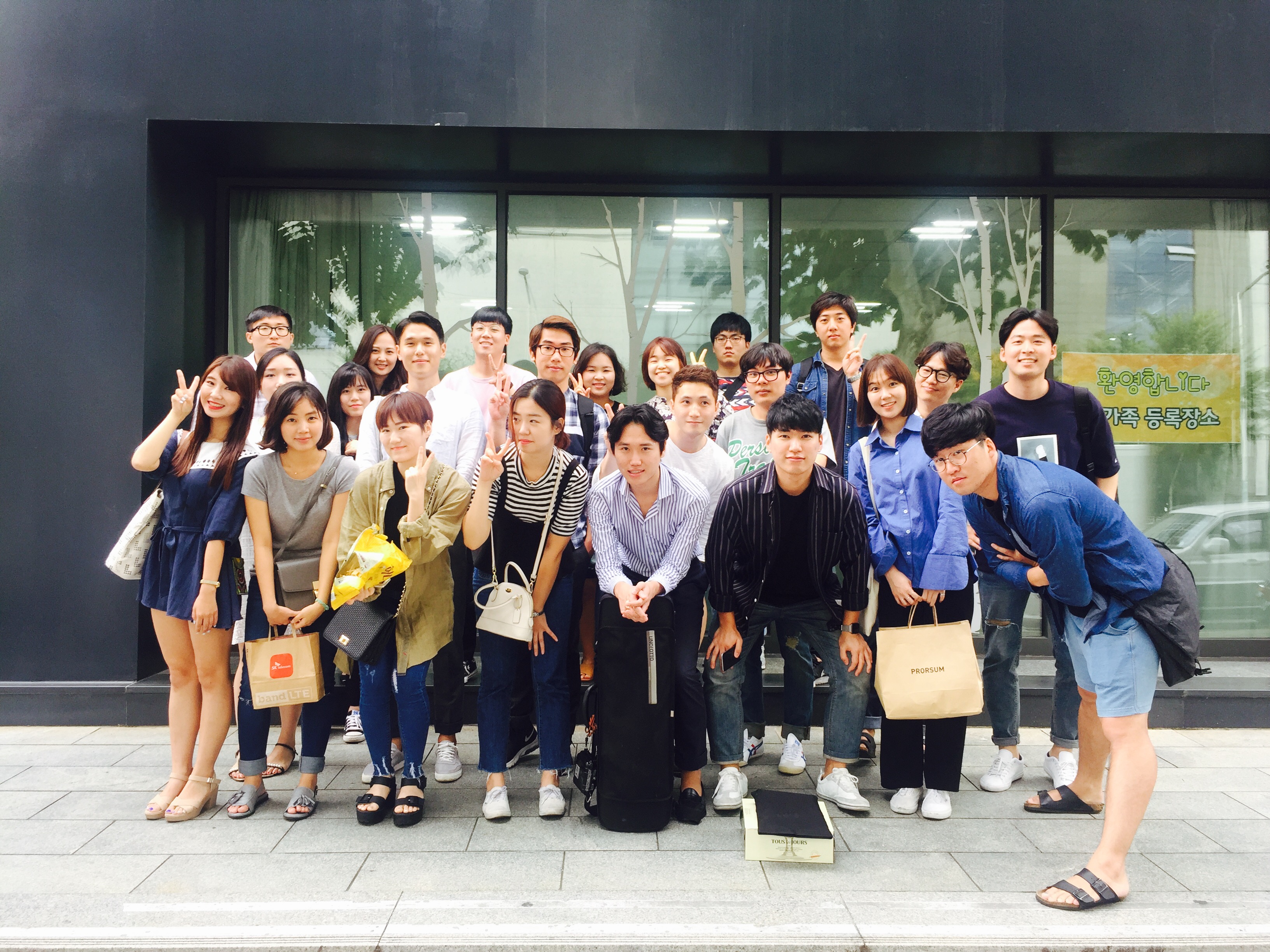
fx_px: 1064
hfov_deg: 61.7
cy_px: 476
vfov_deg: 48.2
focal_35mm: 29
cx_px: 635
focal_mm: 4.15
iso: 32
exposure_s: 1/60
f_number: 2.2
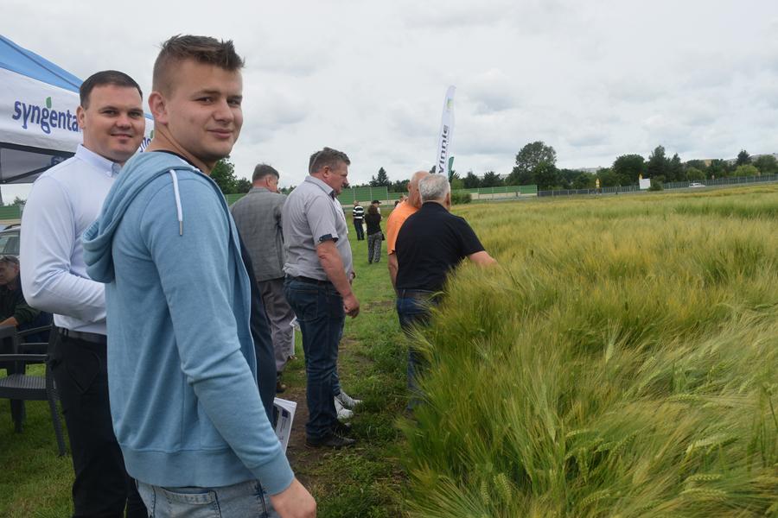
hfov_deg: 51.3
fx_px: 810
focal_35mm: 38
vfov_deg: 35.5
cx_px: 389
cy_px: 259
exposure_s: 1/250
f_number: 8
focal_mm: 25
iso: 200
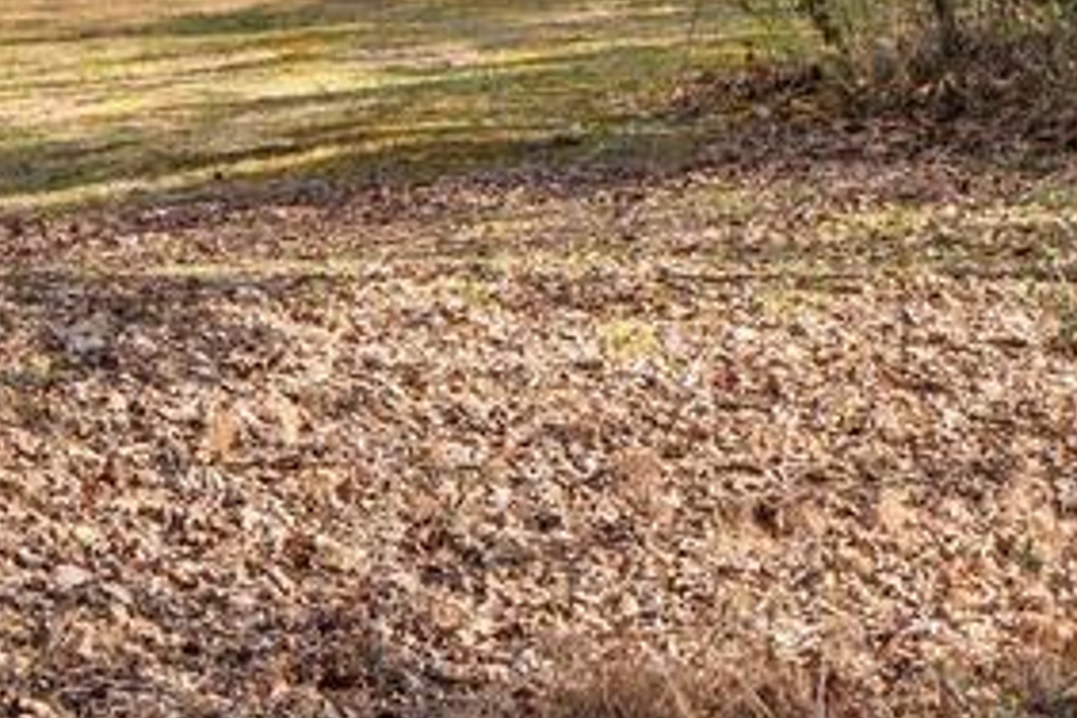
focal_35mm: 179
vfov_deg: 7.6
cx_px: 80
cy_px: -103
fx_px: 5355
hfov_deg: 11.4
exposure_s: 1/100
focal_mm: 35
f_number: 13
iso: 250
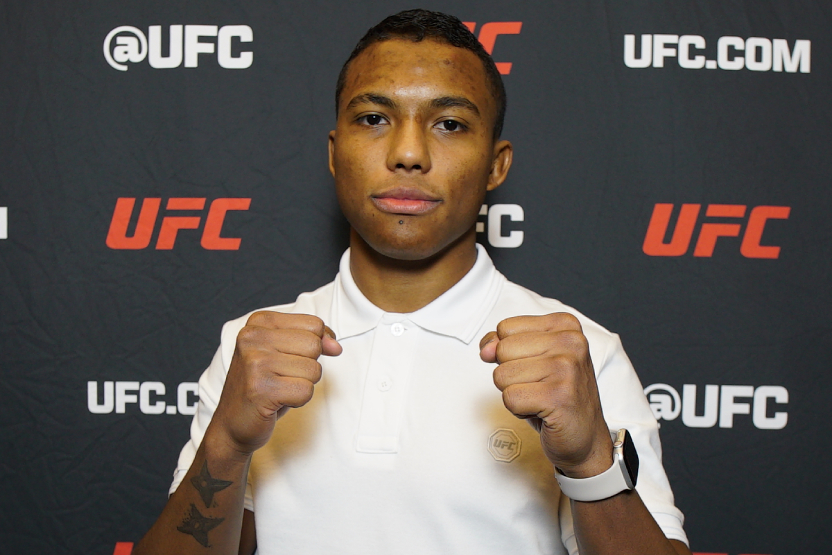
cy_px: 278
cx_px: 416
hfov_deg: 73.7
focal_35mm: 24
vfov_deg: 53.1
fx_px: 555
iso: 400
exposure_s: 1/60
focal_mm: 16
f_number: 3.2
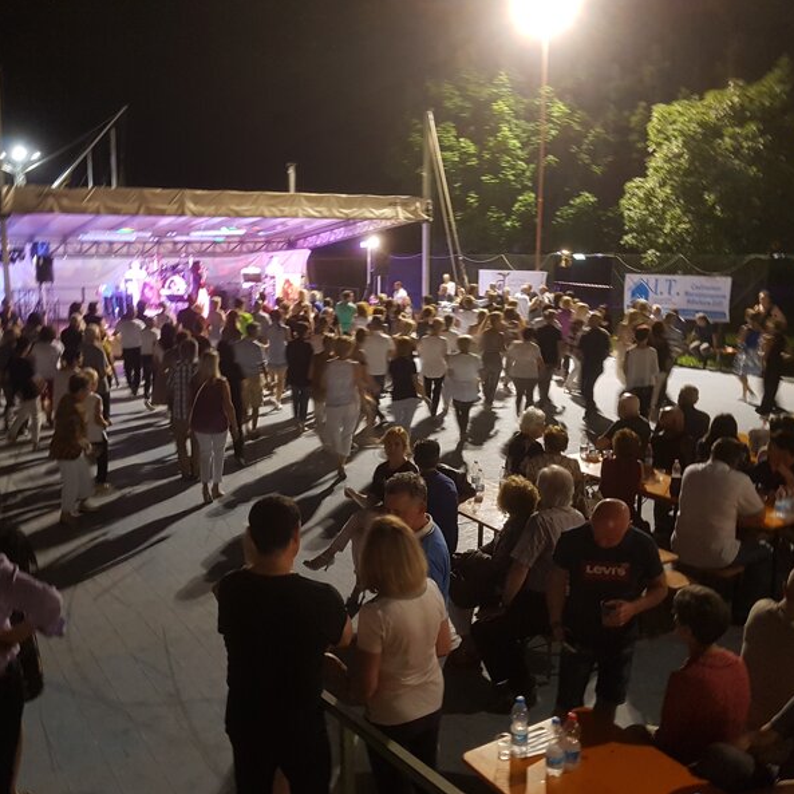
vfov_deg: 52.5
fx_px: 804
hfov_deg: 52.4
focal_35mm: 31
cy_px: 394
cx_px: 359
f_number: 1.7
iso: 200
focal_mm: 4.2
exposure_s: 1/10
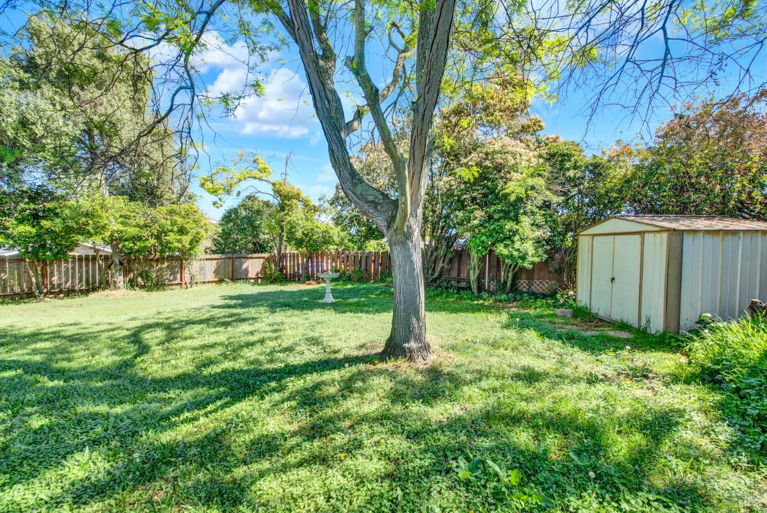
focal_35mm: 14
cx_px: 384
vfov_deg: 81.3
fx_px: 298
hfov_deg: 104.2
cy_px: 256
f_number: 14
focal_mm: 14
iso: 100
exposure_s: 1/25
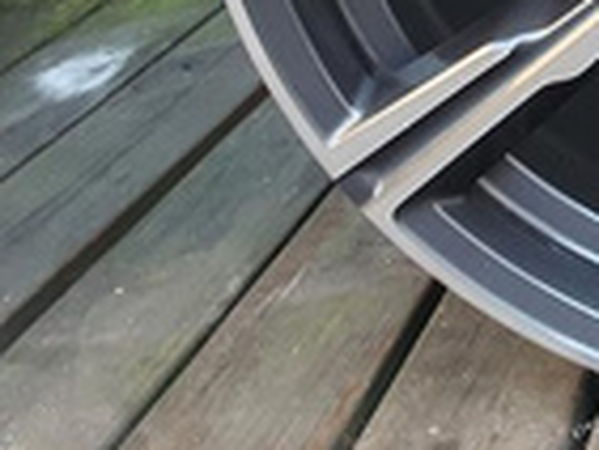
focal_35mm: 83
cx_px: 888
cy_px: -221
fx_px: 1437
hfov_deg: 20.3
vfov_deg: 16.3
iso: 250
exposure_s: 1/120
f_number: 2.4
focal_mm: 4.32
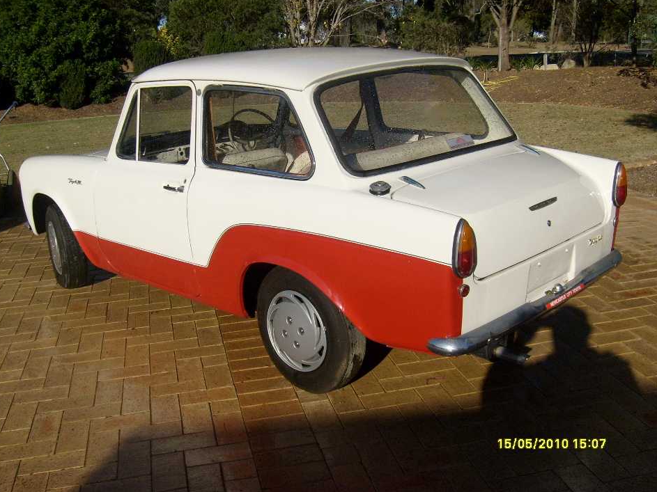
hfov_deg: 49.0
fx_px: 721
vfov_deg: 37.7
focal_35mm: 38
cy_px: 232
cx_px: 324
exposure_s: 1/500
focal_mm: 5.8
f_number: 7.1
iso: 80
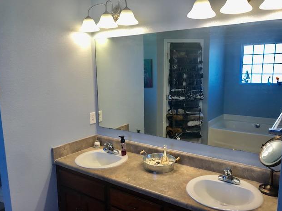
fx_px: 236
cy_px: 108
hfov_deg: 61.7
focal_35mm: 29
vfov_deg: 48.2
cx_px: 141
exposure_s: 1/120
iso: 32
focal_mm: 3.99
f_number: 1.8
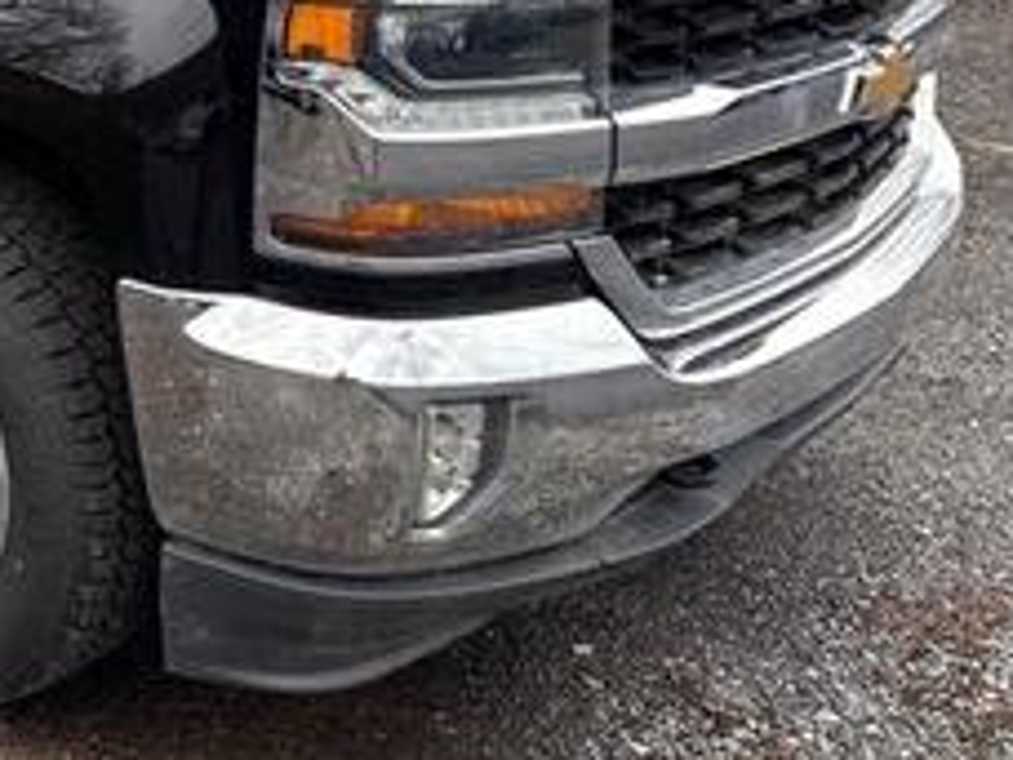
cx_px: -22
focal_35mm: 53
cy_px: 151
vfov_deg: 27.0
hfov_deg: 32.9
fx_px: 1551
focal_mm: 6.76
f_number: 1.78
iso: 100
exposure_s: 1/955
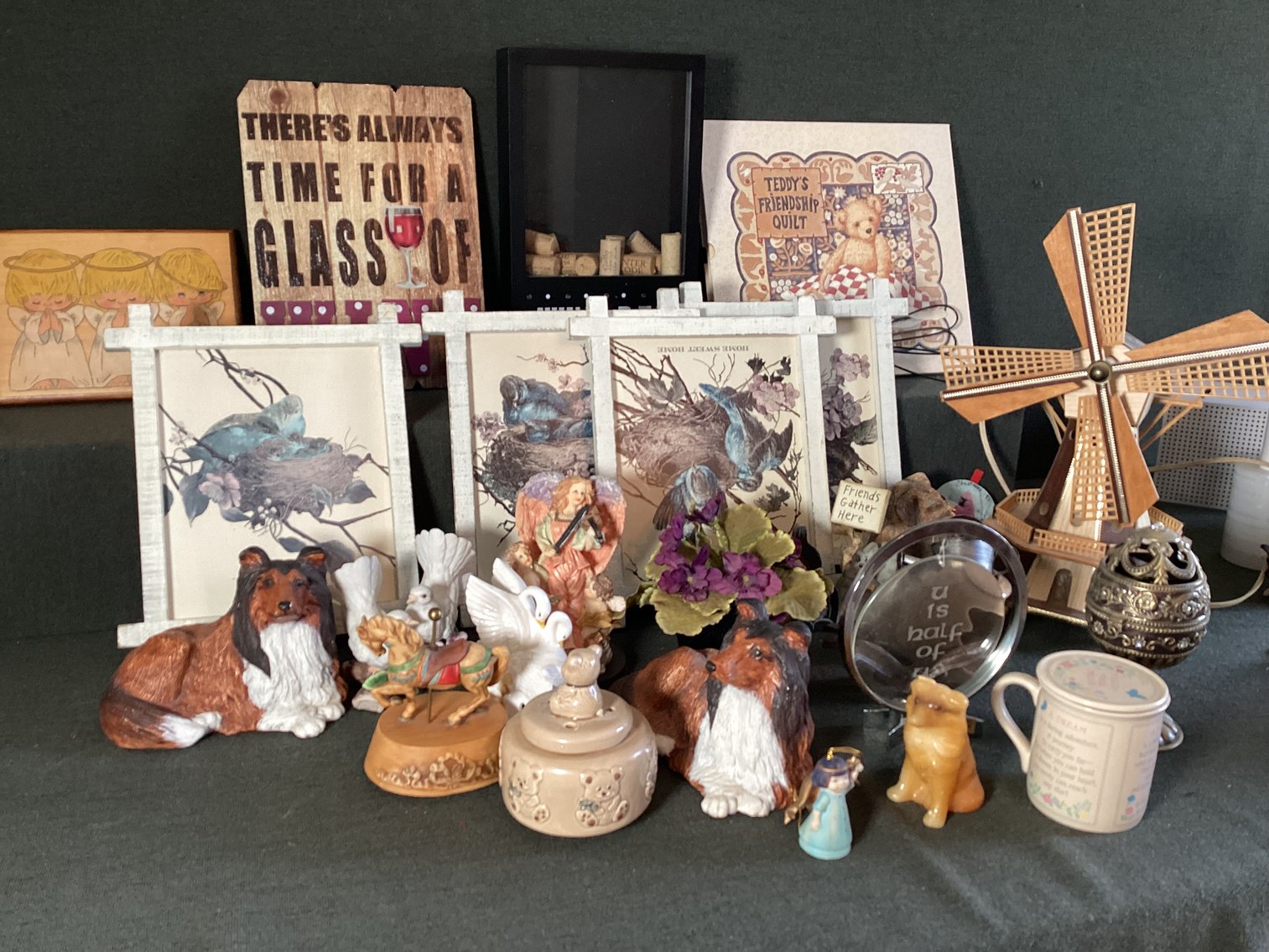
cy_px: 476
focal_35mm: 31
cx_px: 634
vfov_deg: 45.4
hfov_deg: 58.3
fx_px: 1137
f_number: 2.4
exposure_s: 1/50
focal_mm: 3.3
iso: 160
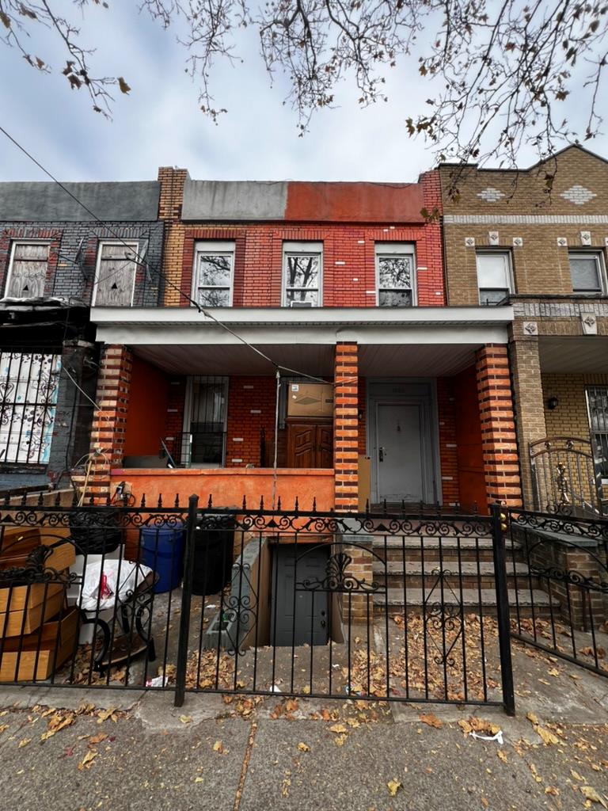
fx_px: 304
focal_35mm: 13
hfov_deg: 89.9
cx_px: 304
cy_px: 406
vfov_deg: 106.2
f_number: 1.8
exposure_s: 1/273
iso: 32
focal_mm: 1.57
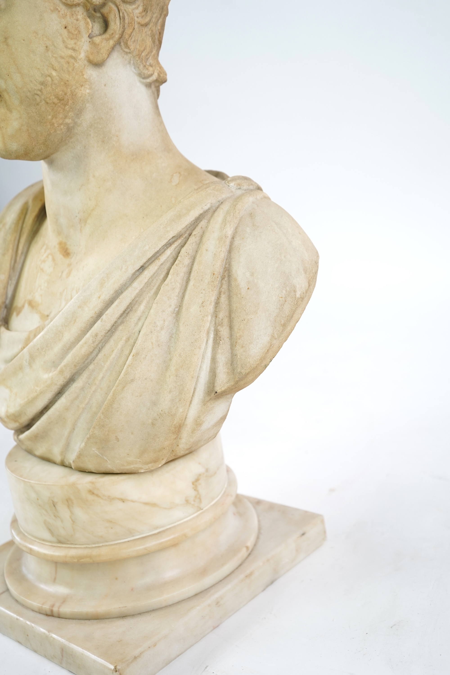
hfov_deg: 32.6
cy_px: 338
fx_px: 769
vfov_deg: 47.4
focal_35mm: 41
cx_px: 225
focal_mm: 41
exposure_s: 1/100
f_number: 4.5
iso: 500
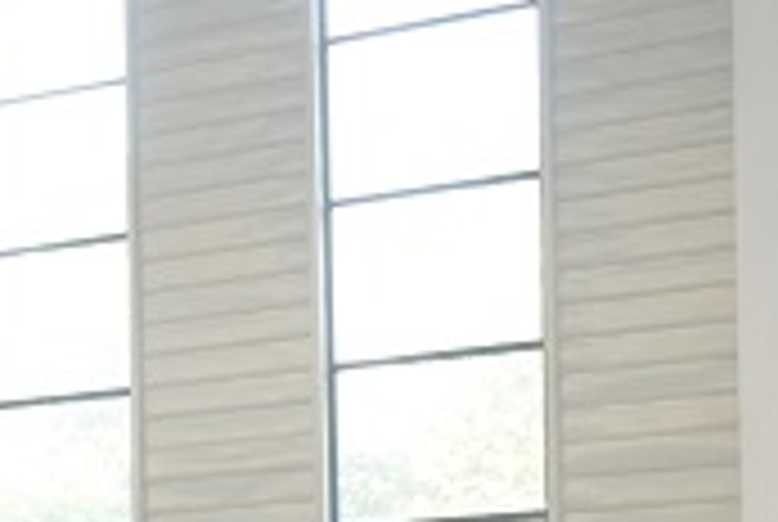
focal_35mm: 114
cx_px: -360
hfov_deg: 16.5
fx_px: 2468
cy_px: 794
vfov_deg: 11.5
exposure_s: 1/125
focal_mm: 22
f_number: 5.6
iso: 1000
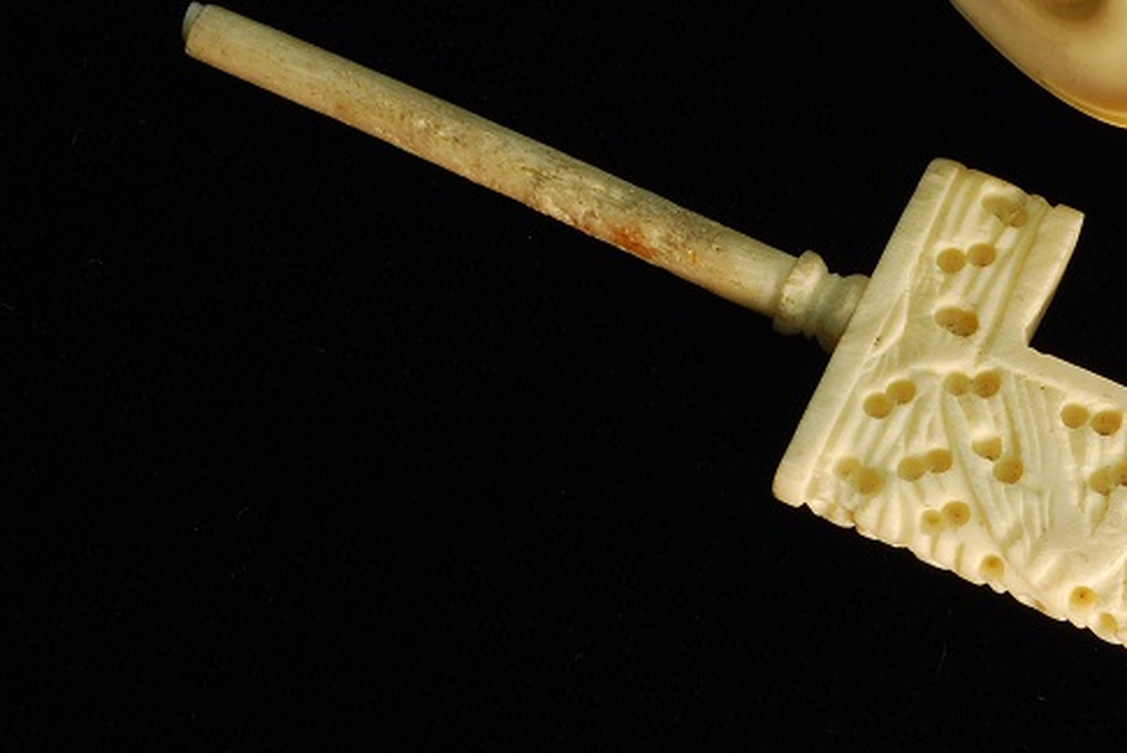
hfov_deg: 6.6
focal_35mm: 311
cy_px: 60
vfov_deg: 4.4
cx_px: 881
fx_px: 9744
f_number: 18
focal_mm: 105
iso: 100
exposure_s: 1
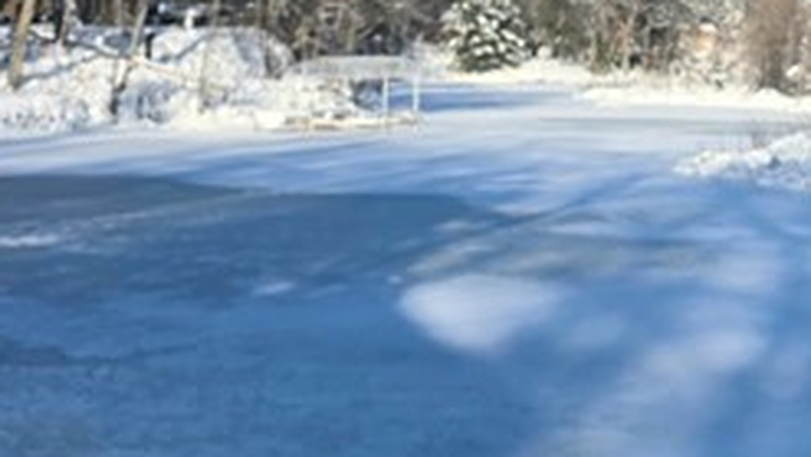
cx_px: 696
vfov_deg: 11.5
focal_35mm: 104
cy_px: -39
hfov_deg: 20.2
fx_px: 2237
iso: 80
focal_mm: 6.3
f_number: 1.7
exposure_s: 1/10000
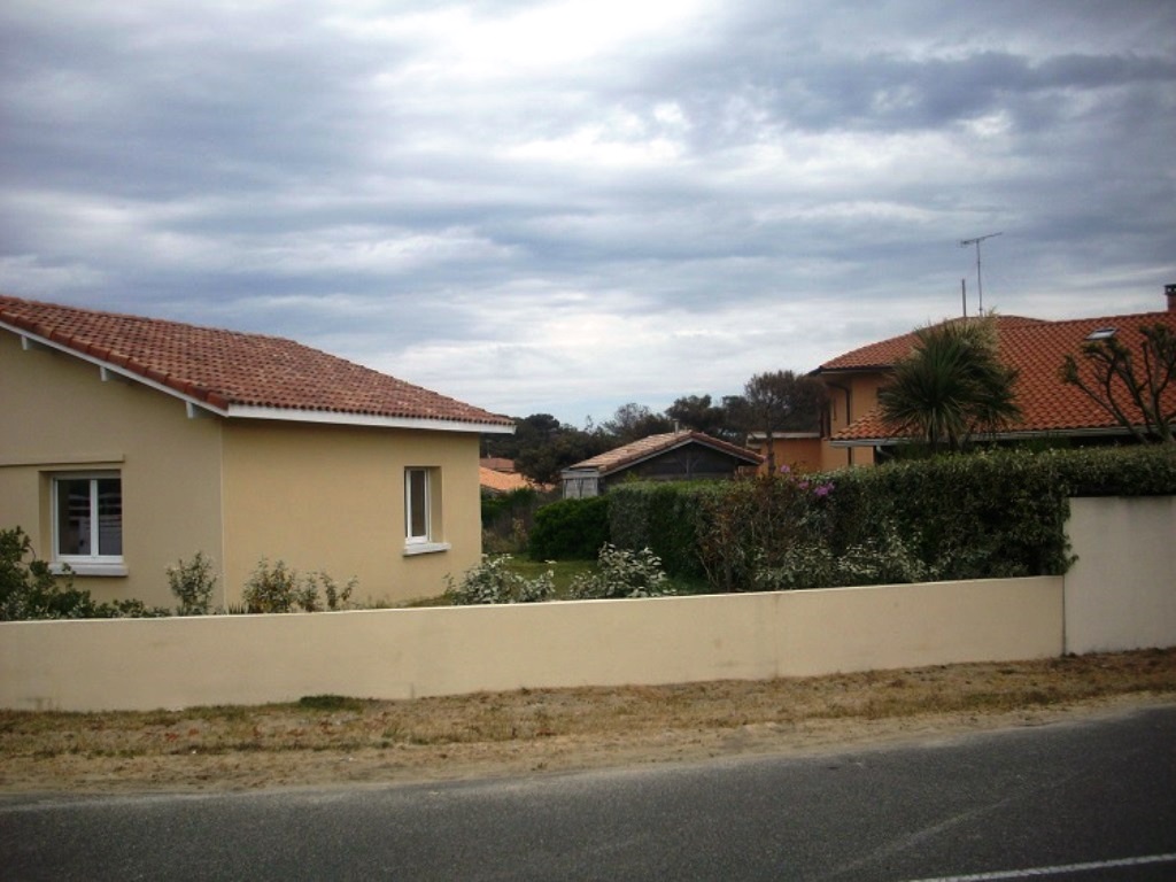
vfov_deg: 38.7
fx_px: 1257
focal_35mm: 37
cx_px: 588
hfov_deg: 50.1
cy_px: 441
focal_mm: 6.2
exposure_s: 1/500
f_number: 5.6
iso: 80
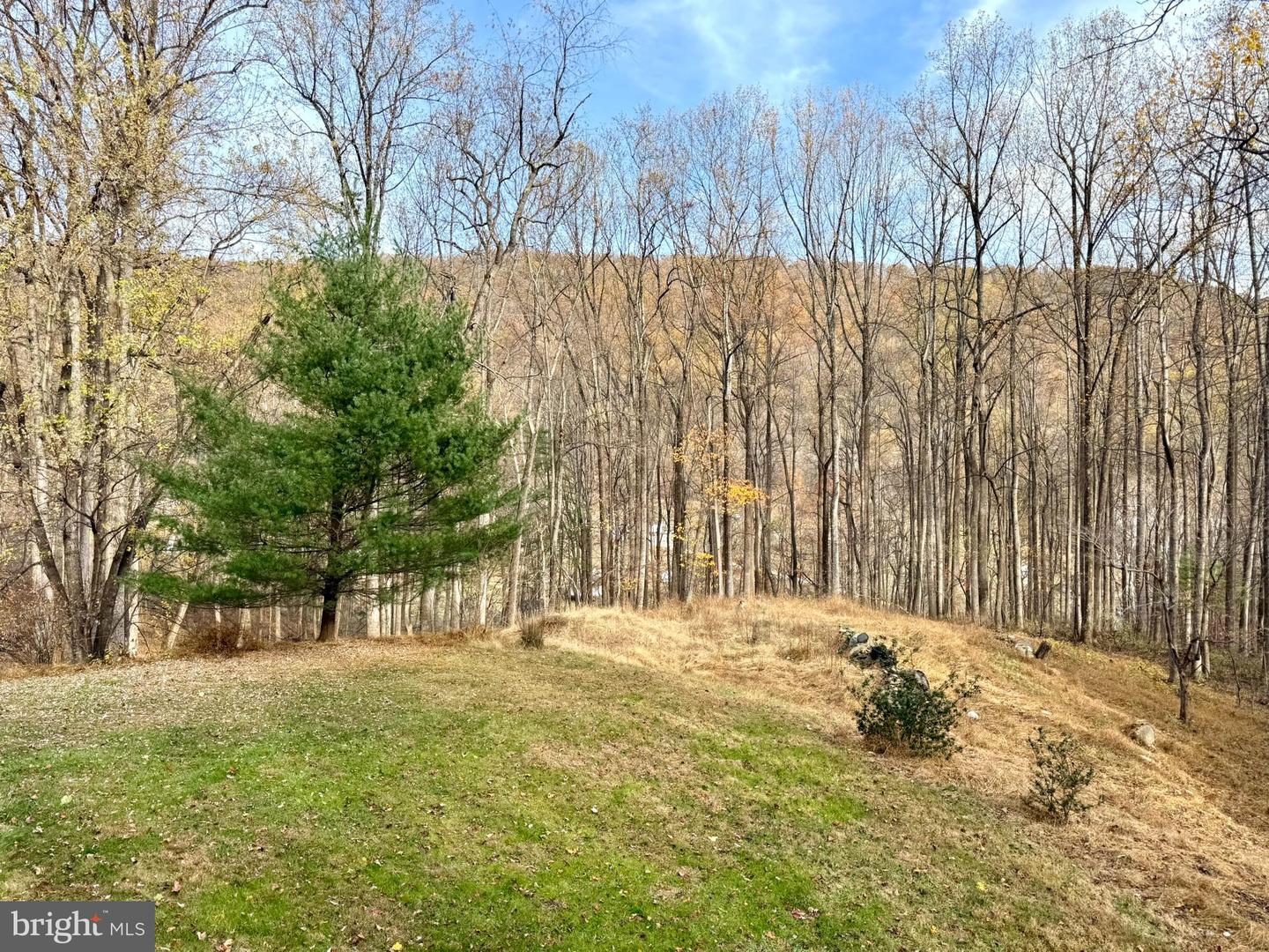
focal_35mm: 24
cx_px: 634
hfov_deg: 71.6
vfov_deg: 56.8
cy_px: 476
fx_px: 880
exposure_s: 1/1075
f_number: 1.78
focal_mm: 6.76
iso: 80
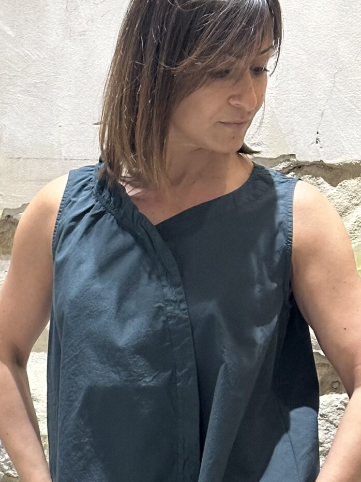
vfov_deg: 14.5
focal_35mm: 132
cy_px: 581
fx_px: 1836
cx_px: 9
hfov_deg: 11.1
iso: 250
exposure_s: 1/50
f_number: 1.78
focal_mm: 6.86
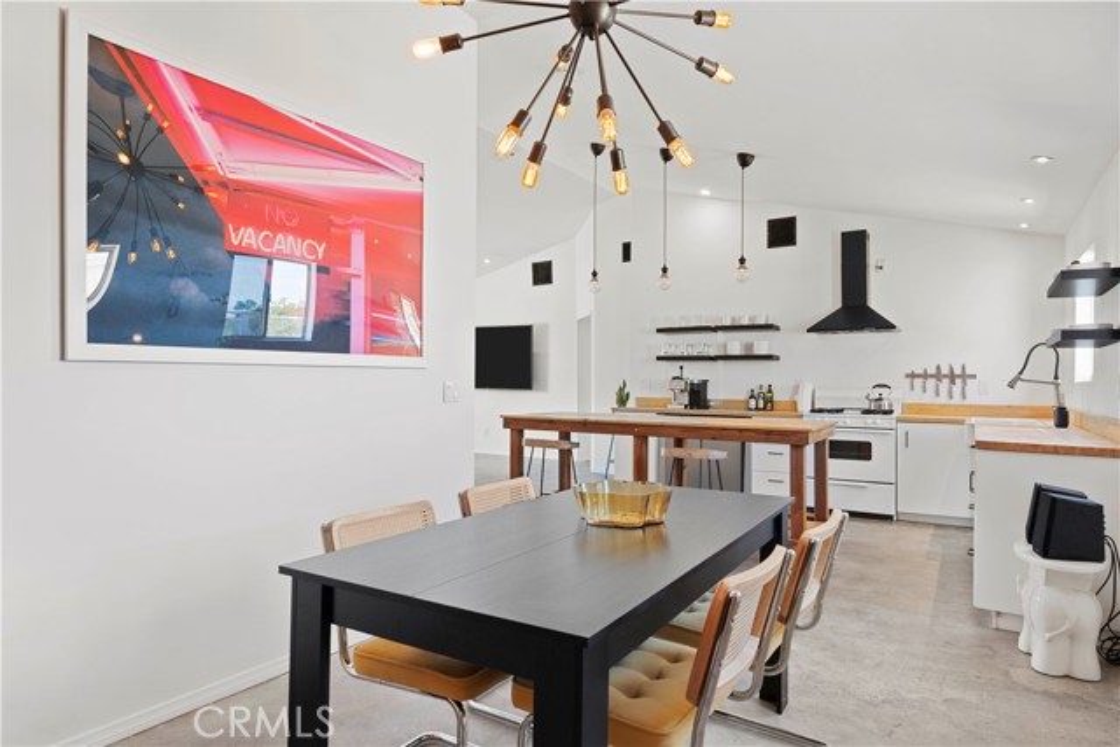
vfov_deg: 58.4
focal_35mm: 22
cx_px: 560
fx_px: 669
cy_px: 374
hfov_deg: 79.9
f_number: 11
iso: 400
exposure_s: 1/3
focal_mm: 21.5
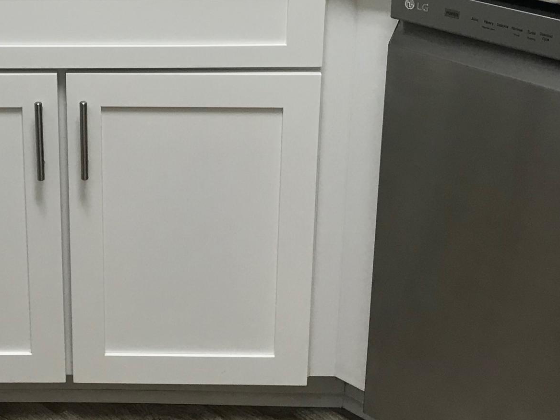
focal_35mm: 72
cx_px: 112
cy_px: 63
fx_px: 1165
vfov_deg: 20.1
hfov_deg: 26.5
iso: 25
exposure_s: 1/30
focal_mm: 3.99
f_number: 1.8
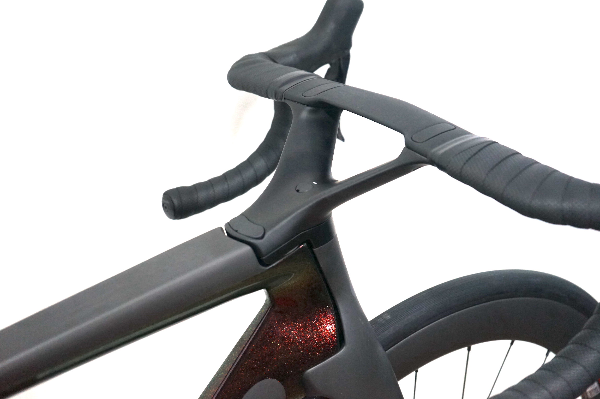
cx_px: 300
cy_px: 200
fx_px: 849
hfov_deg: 38.9
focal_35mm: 51
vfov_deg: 26.4
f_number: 4.5
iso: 1600
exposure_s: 1/160
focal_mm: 51
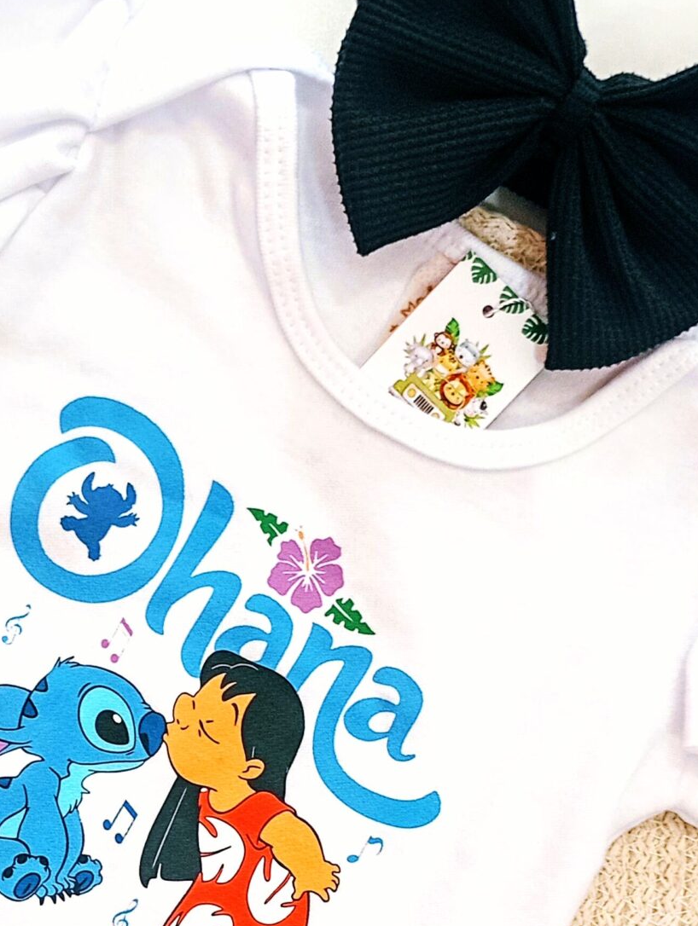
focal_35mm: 66
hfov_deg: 22.2
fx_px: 1770
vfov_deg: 28.2
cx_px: 234
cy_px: 842
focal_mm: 4.27
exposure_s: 1/50
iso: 384
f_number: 1.8
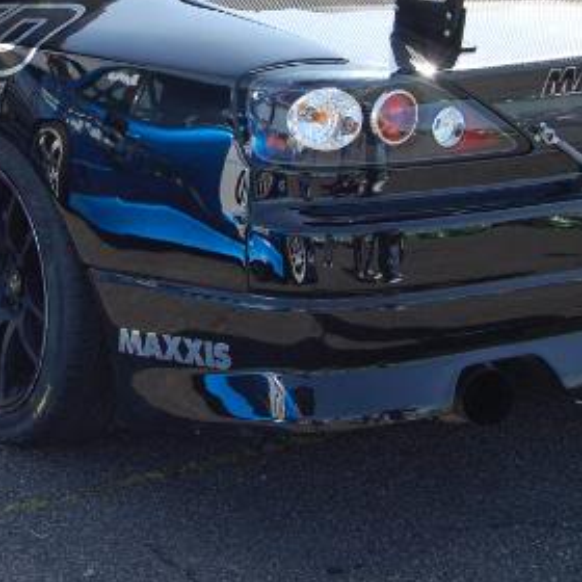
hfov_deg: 17.0
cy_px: 74
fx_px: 1940
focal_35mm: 102
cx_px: 166
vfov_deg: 16.9
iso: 200
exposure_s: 1/200
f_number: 7.1
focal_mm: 28
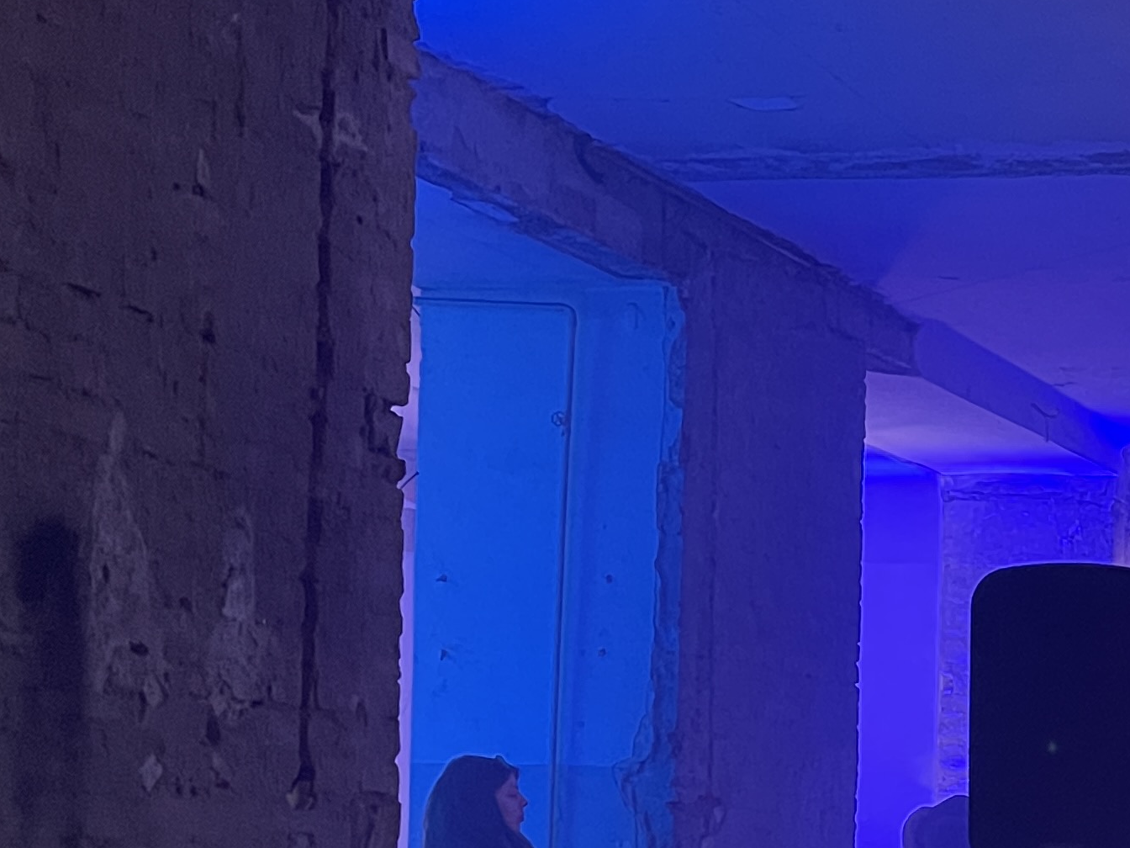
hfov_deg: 23.0
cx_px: 1348
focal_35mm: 78
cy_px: 806
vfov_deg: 18.5
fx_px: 2546
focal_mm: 4.2
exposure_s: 1/33
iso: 640
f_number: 1.6
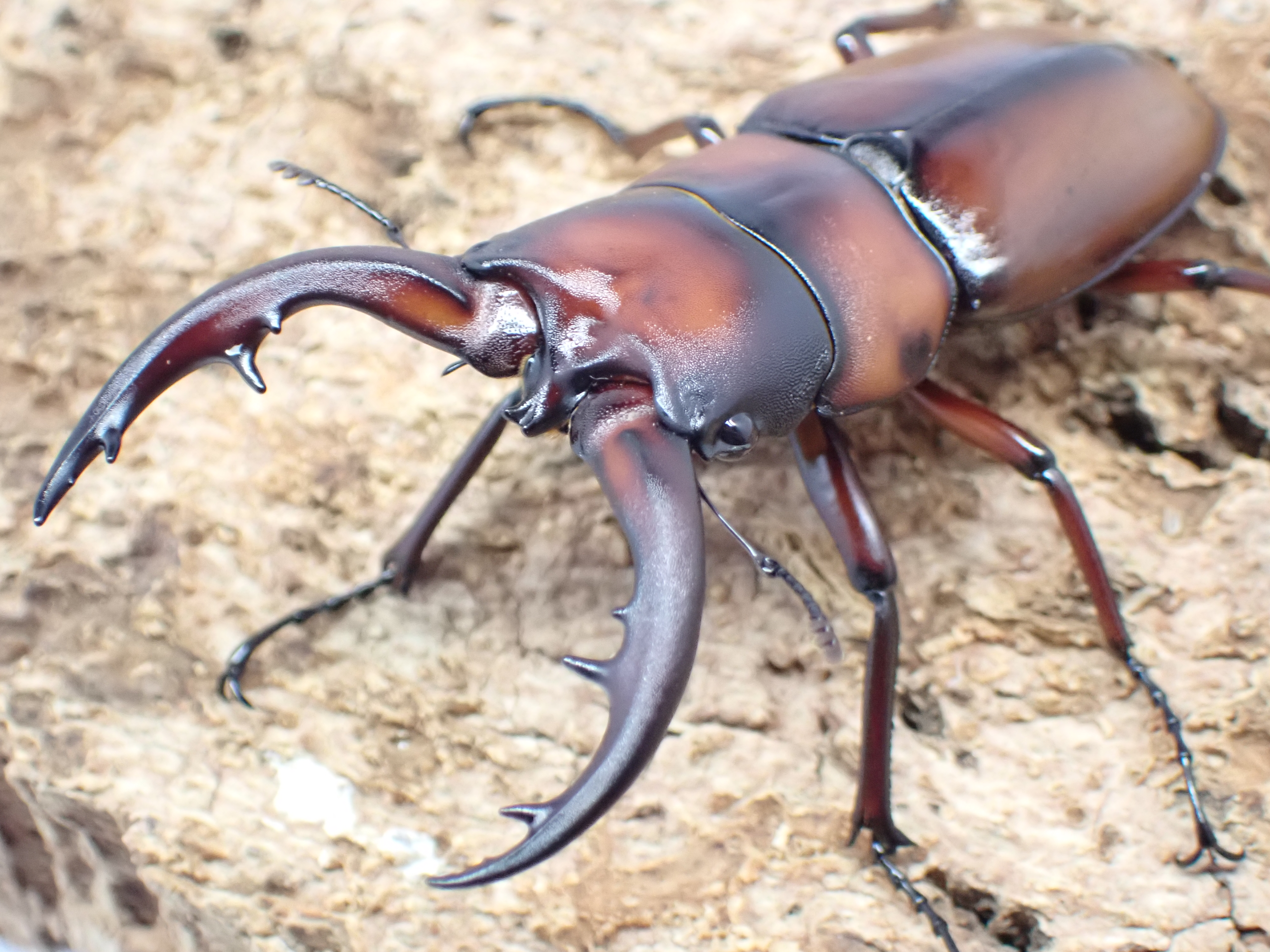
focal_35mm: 94
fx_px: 3449
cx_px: 635
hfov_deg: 20.9
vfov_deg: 15.7
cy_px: 476
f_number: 4.7
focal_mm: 16.79
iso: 1600
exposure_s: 1/100
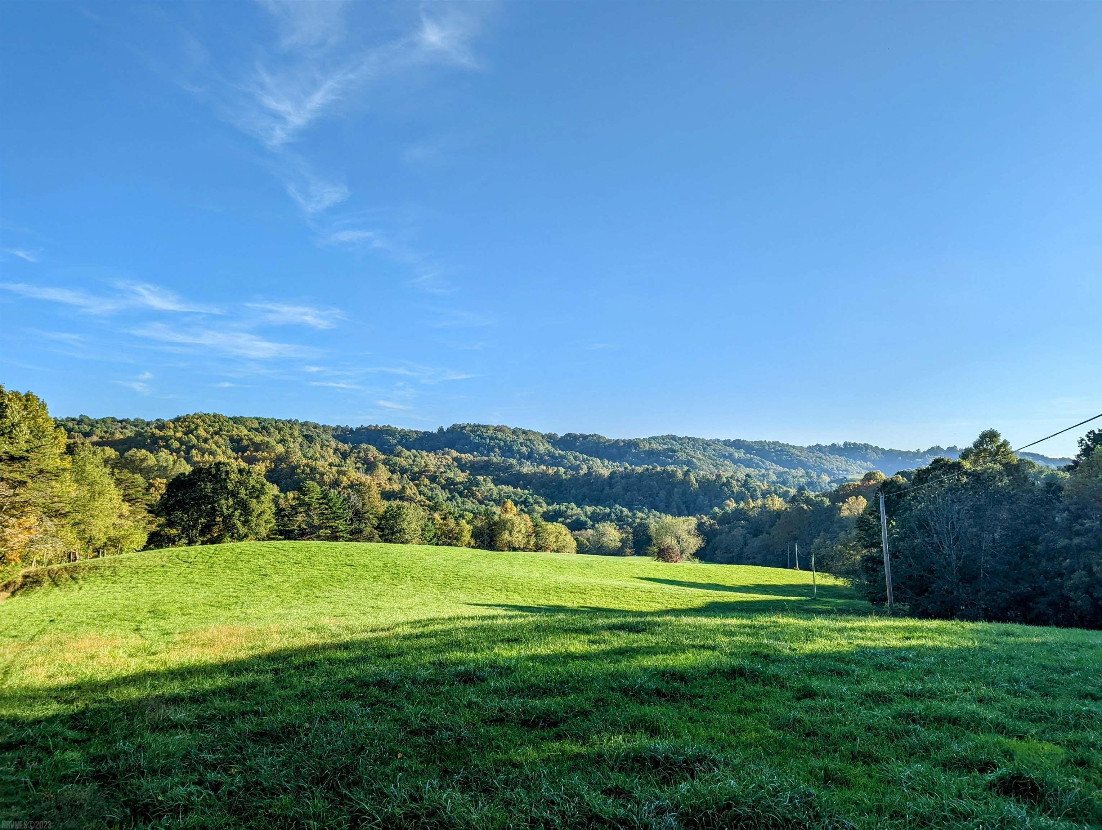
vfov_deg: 56.9
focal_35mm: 24
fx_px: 765
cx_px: 551
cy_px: 415
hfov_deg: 71.5
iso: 43
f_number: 1.85
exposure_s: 1/2309
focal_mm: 6.81
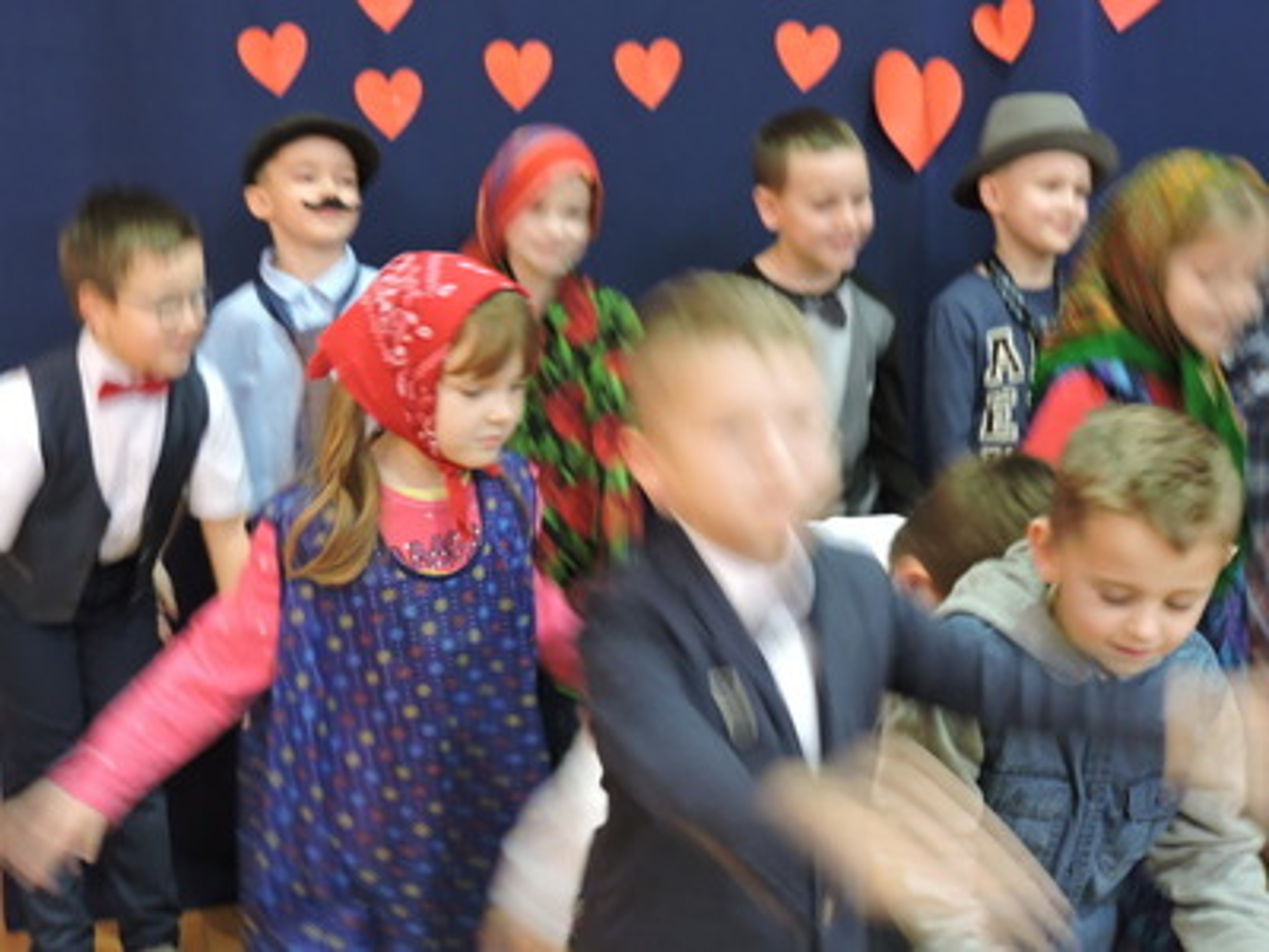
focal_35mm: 70
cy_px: 476
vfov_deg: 21.0
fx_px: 2566
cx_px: 634
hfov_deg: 27.8
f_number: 3.9
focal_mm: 12.5
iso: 800
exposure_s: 1/13
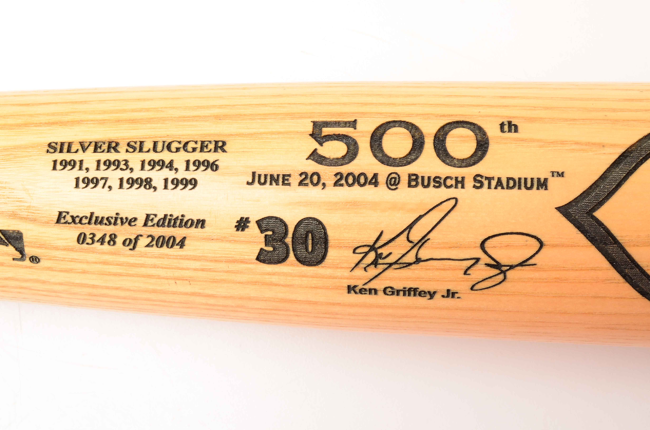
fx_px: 1216
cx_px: 325
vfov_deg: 20.1
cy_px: 215
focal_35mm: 68
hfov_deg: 29.9
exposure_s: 1/160
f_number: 18
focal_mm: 45
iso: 100
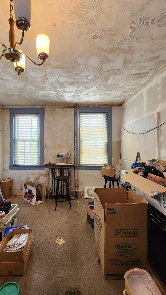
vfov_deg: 103.0
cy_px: 145
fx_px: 117
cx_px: 63
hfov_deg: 69.5
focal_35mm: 15
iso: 200
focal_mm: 2.2
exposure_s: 1/60
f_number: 2.2
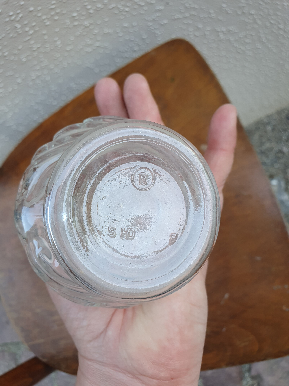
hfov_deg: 53.1
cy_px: 193
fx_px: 289
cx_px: 144
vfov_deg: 67.3
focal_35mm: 26
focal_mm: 4.32
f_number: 2.4
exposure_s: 1/100
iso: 64
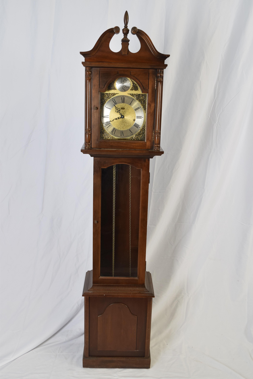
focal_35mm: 39
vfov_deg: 49.5
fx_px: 411
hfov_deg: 34.2
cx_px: 126
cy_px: 190
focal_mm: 26
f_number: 6.7
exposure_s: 1/45
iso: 640
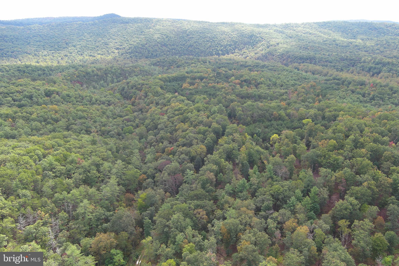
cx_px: 200
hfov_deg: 63.7
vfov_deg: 45.0
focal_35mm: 29
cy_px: 133
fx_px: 321
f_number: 2.8
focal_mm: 10.57
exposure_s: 1/253
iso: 100
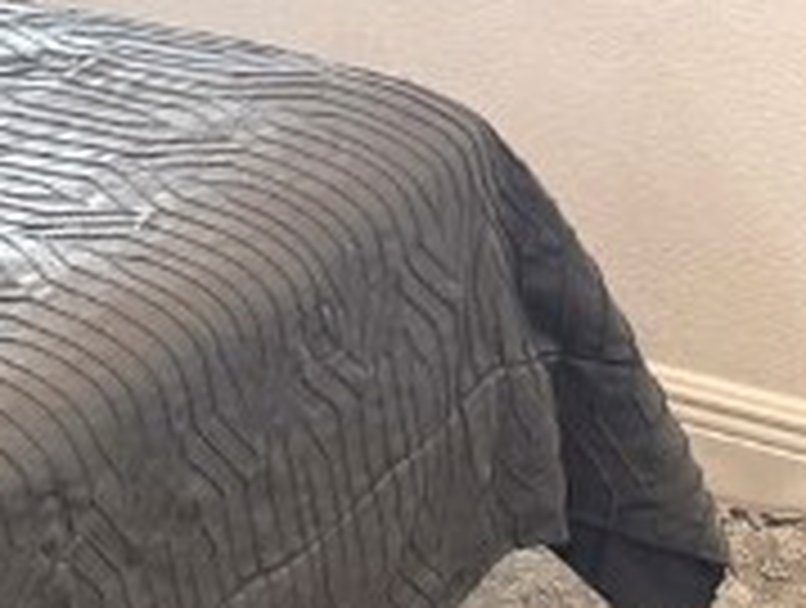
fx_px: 3196
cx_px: -1252
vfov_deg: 10.4
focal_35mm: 137
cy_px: -405
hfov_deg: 11.4
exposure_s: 1/120
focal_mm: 6.76
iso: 80
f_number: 1.78
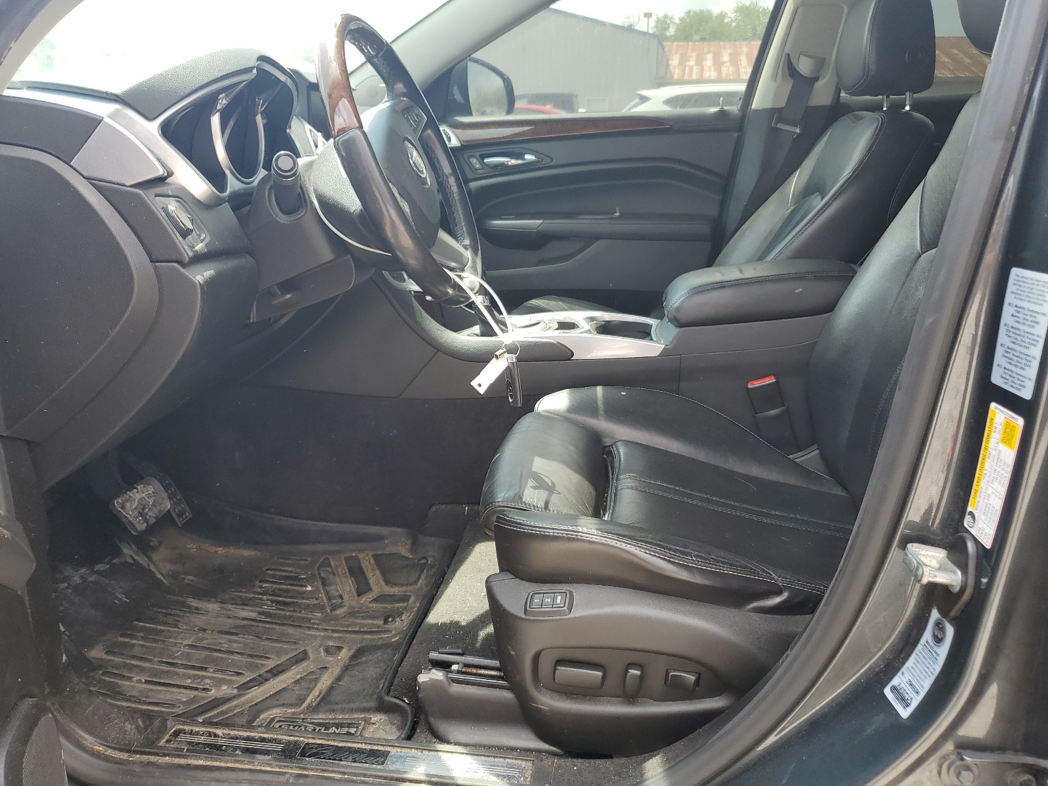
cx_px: 524
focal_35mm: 26
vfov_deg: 53.1
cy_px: 393
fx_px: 787
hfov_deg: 67.3
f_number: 1.5
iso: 50
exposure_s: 1/400
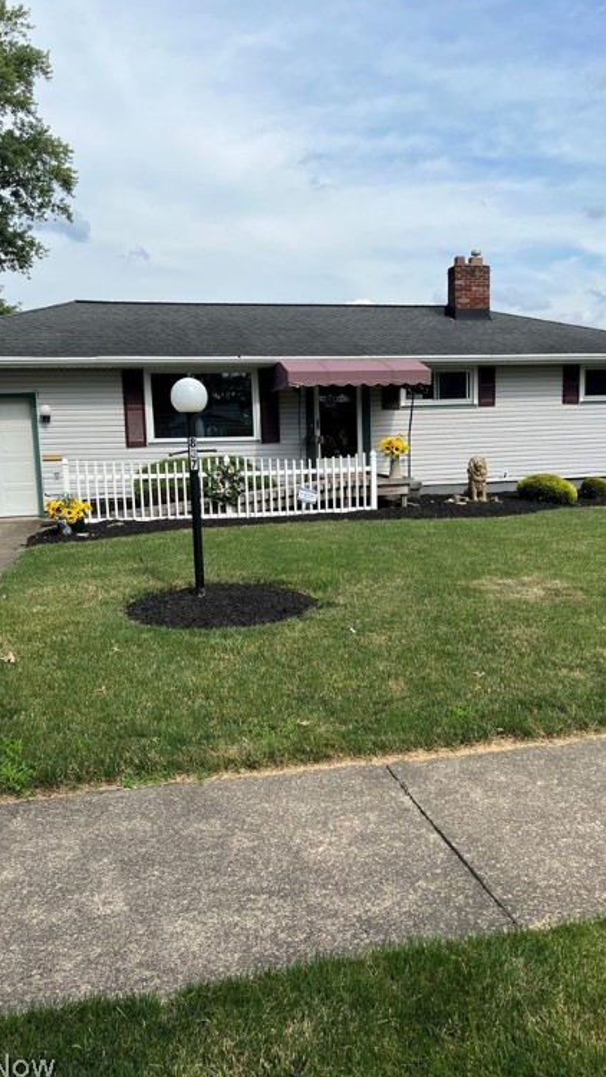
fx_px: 828
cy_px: 538
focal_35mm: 29
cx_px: 320
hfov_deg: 40.2
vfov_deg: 66.1
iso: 50
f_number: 1.5
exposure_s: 1/4274
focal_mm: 5.7
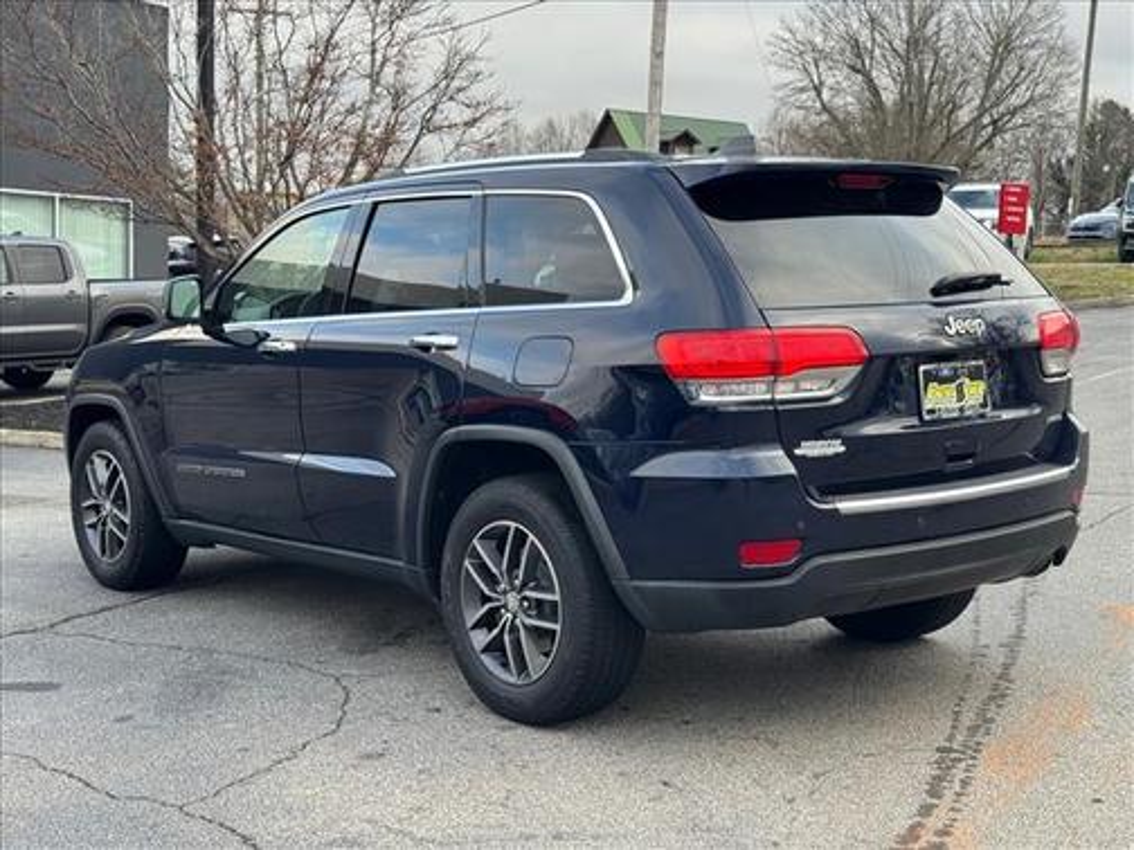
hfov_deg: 39.7
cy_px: 425
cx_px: 567
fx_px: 1572
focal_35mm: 48
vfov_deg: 30.3
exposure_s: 1/366
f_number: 1.78
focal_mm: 6.76
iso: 64
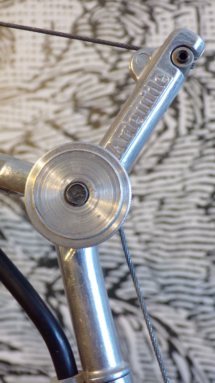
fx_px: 416
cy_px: 192
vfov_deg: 49.4
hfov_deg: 29.0
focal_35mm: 41
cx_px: 119
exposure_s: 1/20
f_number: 3.3
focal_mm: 6.6
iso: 326
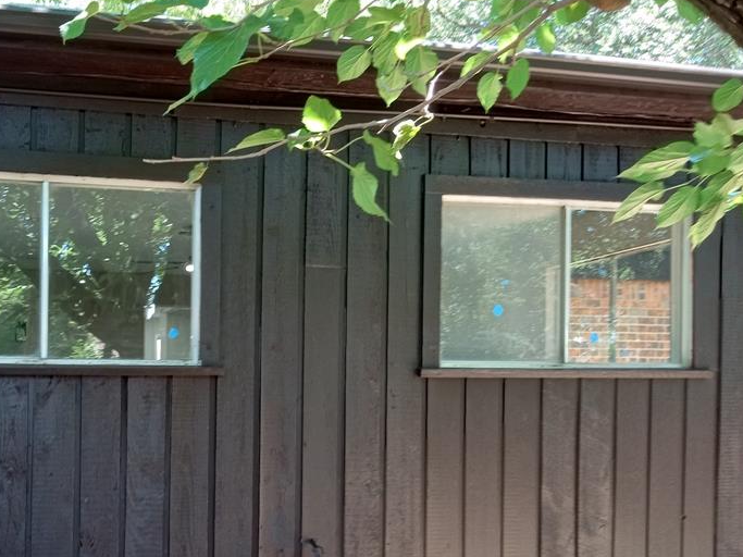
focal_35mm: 42
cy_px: 367
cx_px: 215
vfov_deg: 34.1
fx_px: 901
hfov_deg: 43.8
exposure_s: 1/60
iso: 209
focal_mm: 3.71
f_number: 2.2
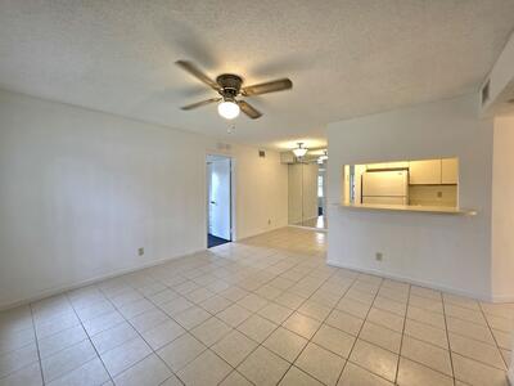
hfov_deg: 106.2
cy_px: 193
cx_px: 257
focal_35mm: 13
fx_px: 193
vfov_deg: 89.9
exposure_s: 1/120
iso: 250
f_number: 1.9
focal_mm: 2.2
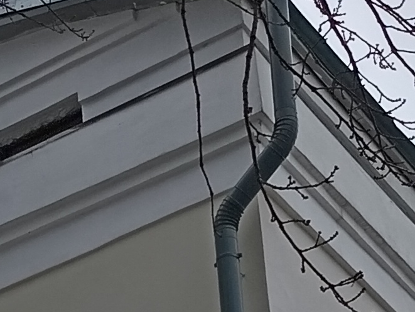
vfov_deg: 8.8
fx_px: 1931
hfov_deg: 12.1
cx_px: -22
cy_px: 605
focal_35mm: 161
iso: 112
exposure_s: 1/890
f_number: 1.8
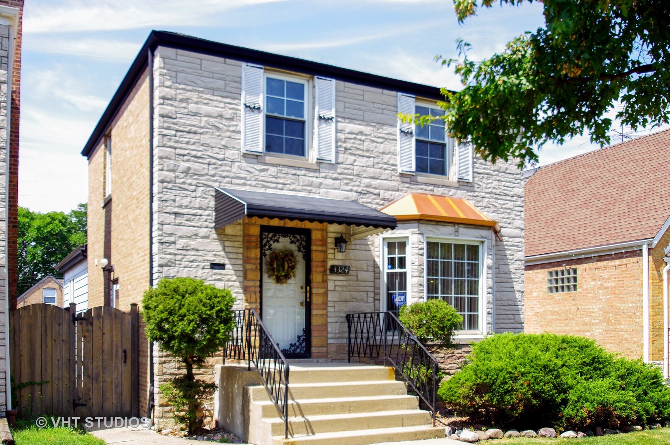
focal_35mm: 36
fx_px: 669
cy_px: 222
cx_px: 335
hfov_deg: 53.2
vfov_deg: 36.8
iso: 200
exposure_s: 1/400
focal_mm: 24
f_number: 8
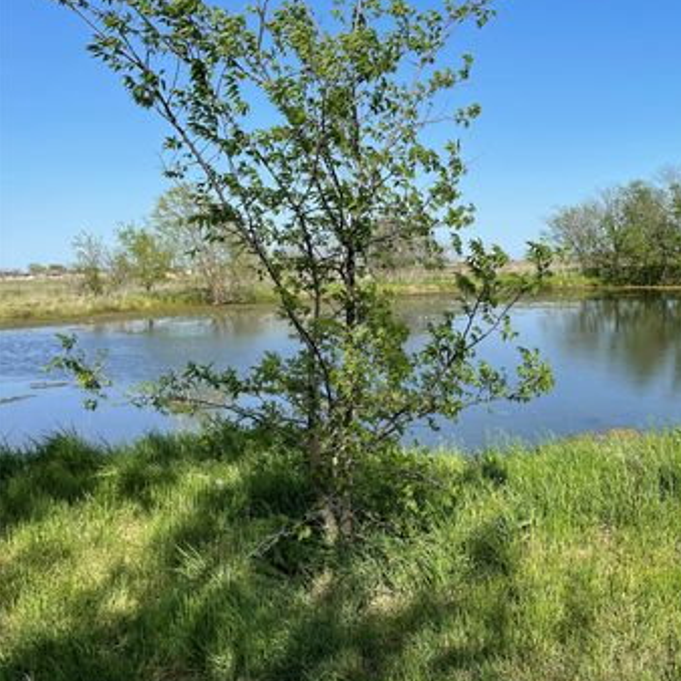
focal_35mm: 34
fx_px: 757
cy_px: 339
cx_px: 502
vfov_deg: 48.5
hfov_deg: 46.9
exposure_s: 1/2959
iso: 32
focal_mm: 4.2
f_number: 1.6
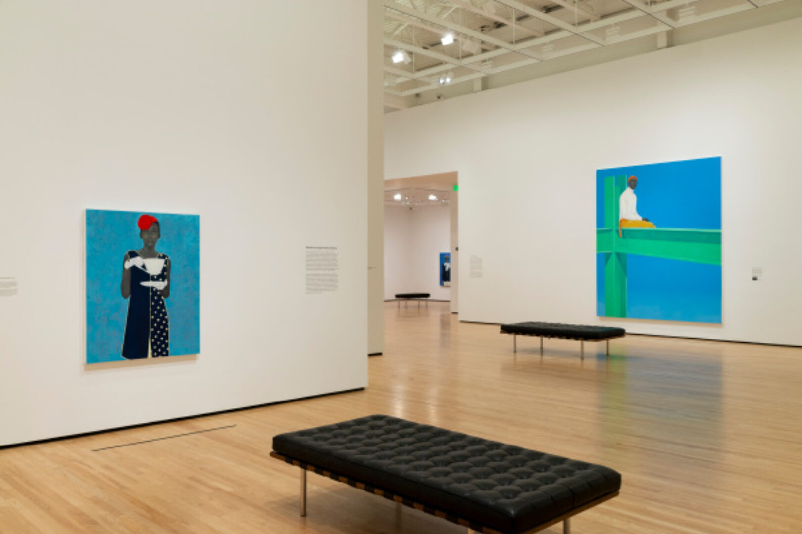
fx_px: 713
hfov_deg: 58.7
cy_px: 267
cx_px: 401
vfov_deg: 41.1
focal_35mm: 32
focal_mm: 32
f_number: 8
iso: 400
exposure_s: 1/13
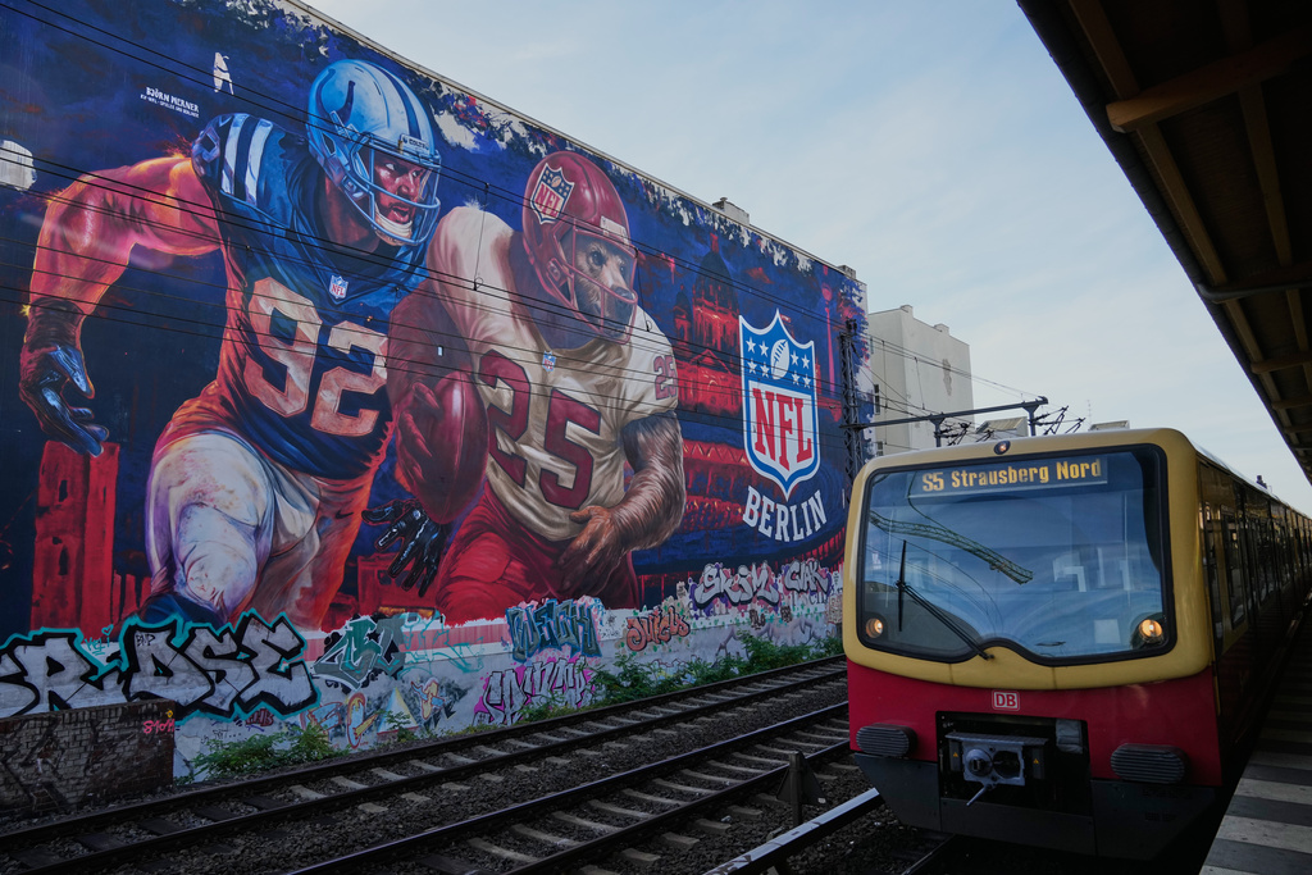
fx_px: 875
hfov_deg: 73.7
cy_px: 438
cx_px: 656
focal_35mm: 24
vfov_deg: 53.1
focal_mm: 24
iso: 500
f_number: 5
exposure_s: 1/800
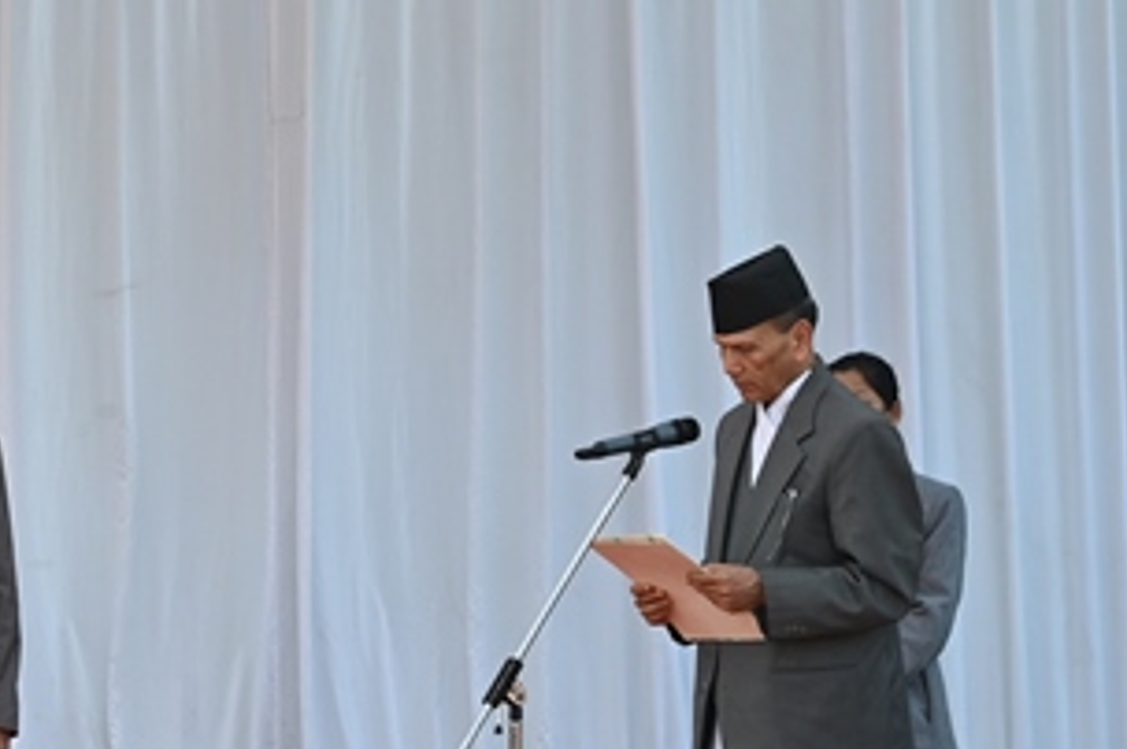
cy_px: 395
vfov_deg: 5.6
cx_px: -715
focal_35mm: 246
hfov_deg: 8.2
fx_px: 7693
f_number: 5.6
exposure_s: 1/400
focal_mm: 73
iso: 400
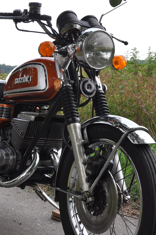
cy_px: 100
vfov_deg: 28.1
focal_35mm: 72
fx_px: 469
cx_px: 51
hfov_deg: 18.8
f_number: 7.1
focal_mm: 30
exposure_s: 1/200
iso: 200
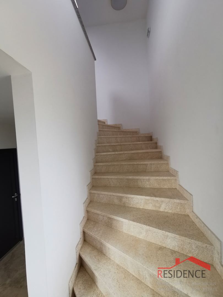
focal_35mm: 16
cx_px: 112
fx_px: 137
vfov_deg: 94.5
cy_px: 148
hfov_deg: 78.1
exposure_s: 1/60
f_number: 2.2
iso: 125
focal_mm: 2.35
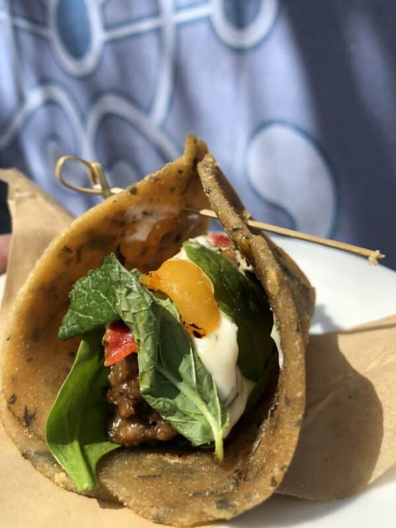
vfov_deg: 63.4
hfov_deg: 49.7
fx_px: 427
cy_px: 264
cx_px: 198
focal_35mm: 28
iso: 20
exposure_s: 1/906
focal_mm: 4
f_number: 1.8
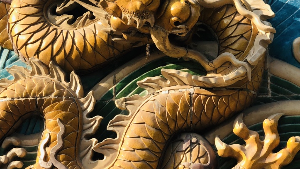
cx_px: 137
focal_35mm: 94
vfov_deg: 12.9
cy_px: 85
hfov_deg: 22.7
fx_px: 748
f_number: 2.4
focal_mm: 6
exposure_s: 1/259
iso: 16
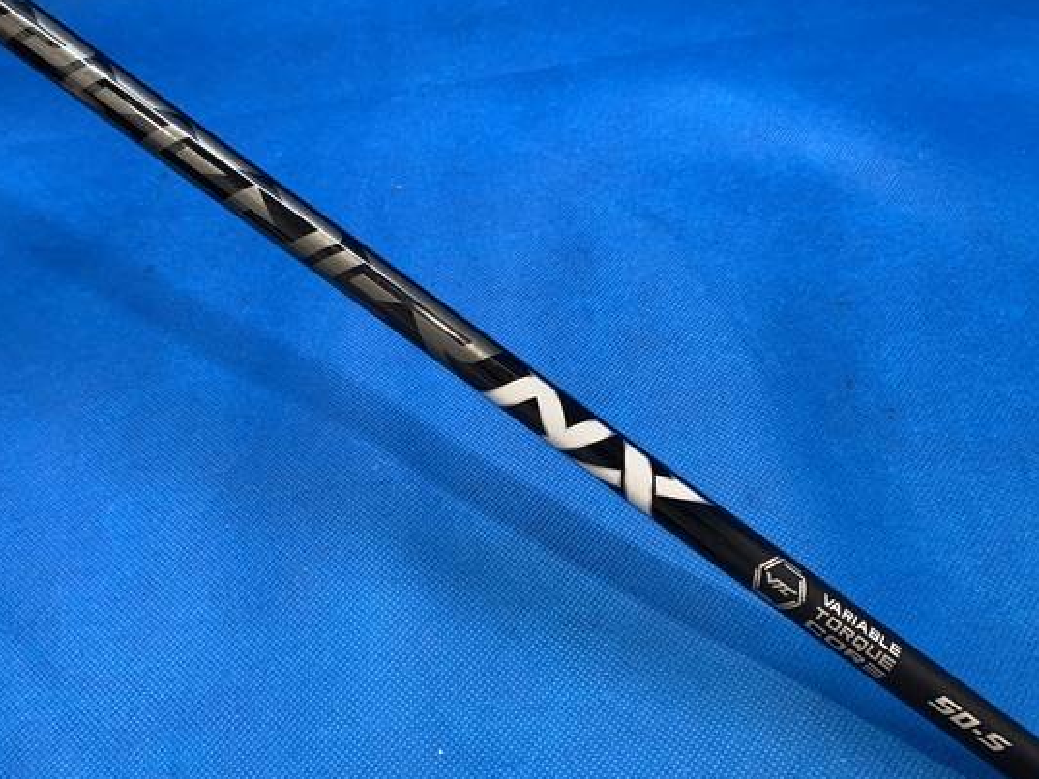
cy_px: 329
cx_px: 484
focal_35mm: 31
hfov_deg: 58.3
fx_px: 931
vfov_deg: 45.3
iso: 100
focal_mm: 4.25
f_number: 1.8
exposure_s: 1/60
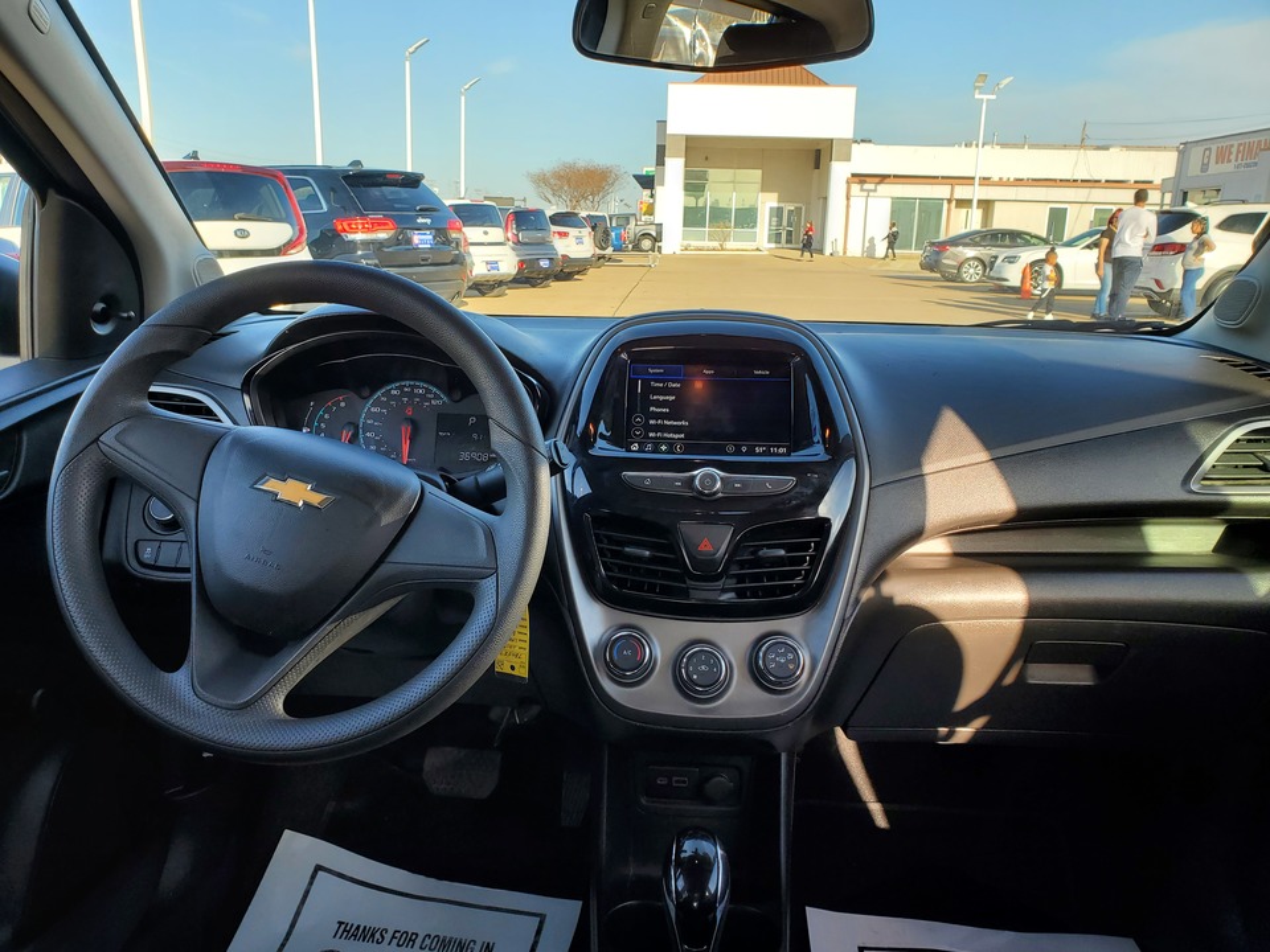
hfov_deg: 67.3
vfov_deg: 53.1
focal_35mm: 26
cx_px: 635
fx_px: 954
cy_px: 476
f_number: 2.4
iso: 50
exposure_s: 1/242
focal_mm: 4.3
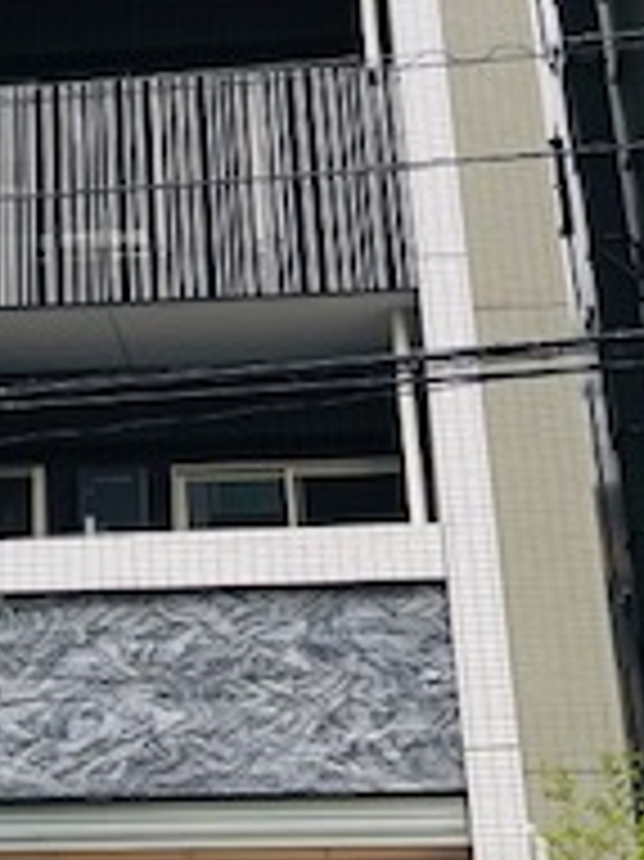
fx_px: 2334
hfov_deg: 15.3
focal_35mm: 94
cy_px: -203
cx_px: -72
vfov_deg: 19.5
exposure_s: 1/842
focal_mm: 3.99
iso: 20
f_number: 1.8
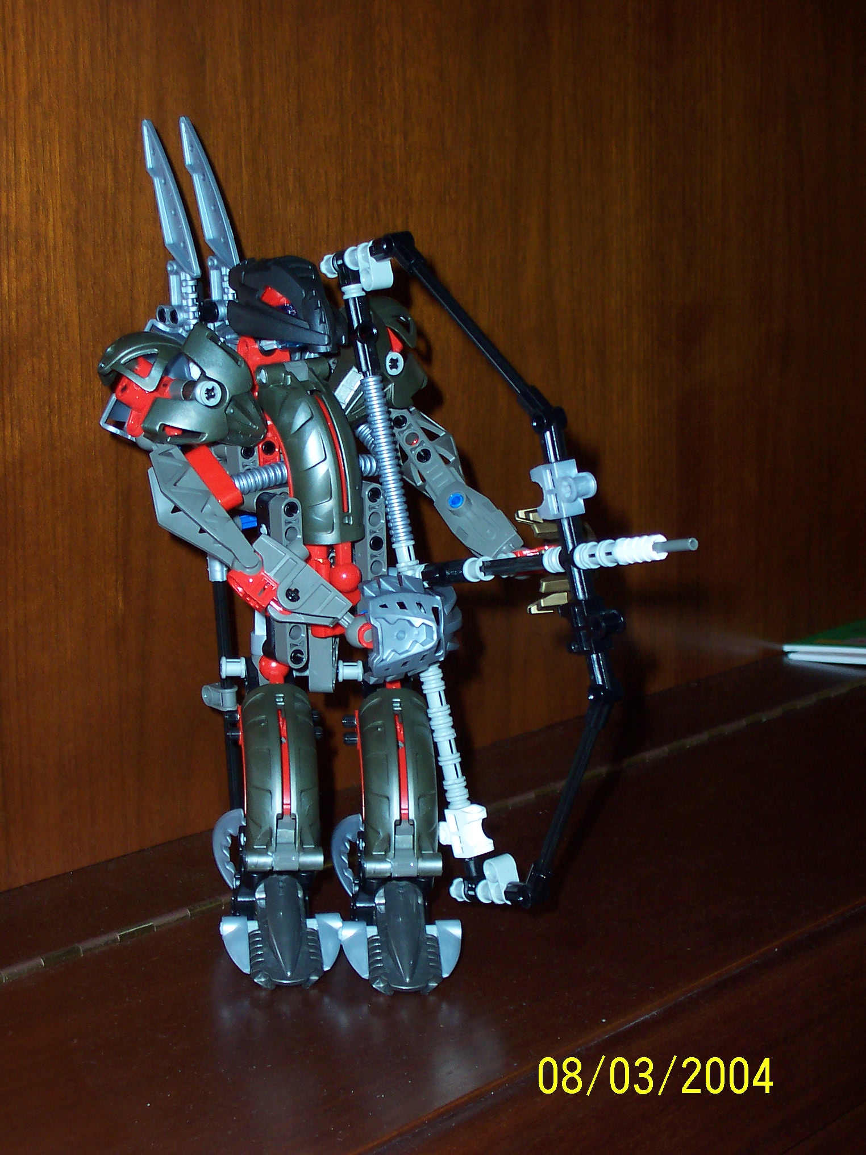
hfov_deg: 20.7
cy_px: 578
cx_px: 433
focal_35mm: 71
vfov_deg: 27.4
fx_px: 2368
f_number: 4
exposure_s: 1/90
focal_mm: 10.8
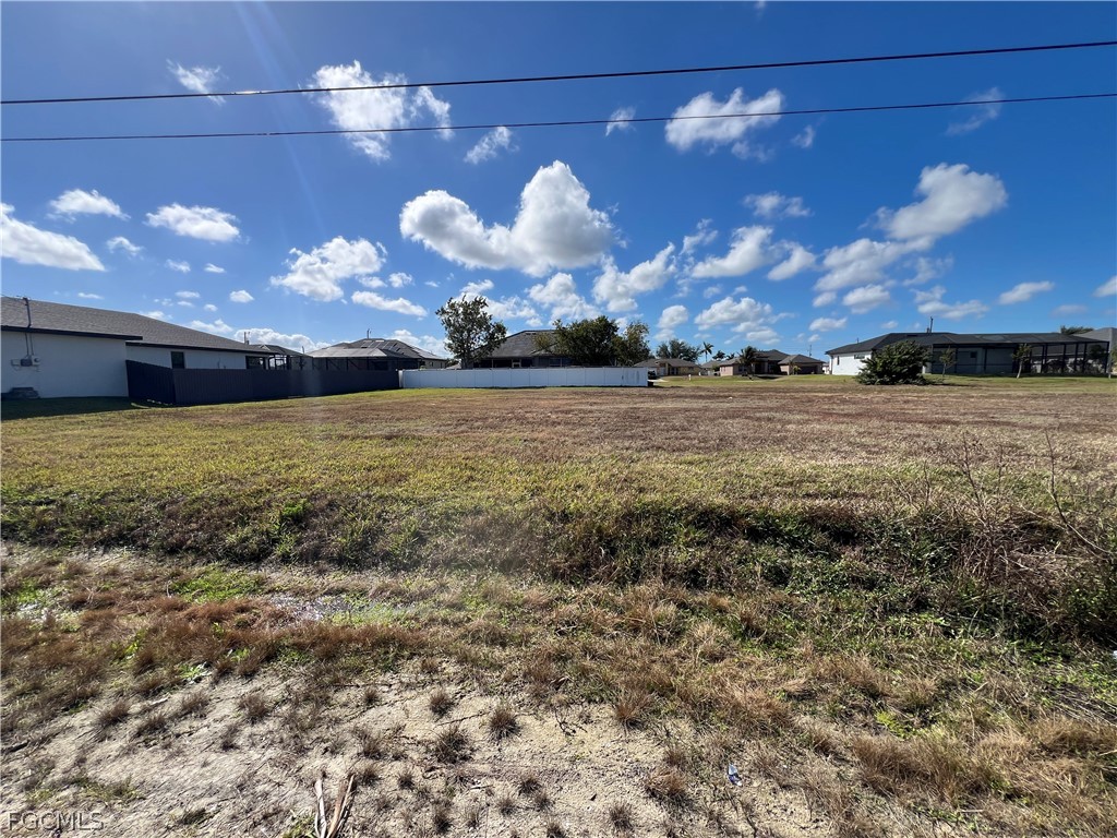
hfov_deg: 106.2
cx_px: 558
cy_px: 419
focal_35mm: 13
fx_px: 419
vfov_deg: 89.9
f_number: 1.8
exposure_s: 1/1783
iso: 32
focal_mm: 1.57
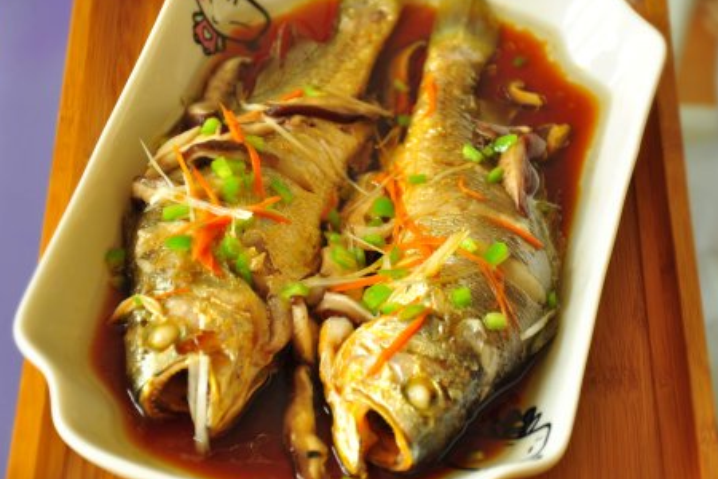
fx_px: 3191
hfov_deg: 12.8
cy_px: 243
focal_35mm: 160
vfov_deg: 8.6
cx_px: 351
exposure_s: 1/10
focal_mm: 98
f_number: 5.6
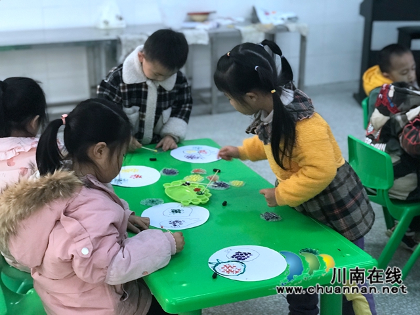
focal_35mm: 57
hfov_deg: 33.8
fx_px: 692
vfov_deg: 25.7
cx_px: 210
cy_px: 158
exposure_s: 1/50
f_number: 2.8
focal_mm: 6.6
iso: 250
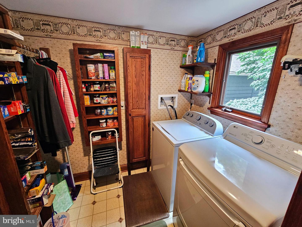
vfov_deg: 89.9
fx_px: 113
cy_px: 114
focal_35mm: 13
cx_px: 151
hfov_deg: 106.2
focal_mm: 2.2
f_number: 2.2
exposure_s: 1/60
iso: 200
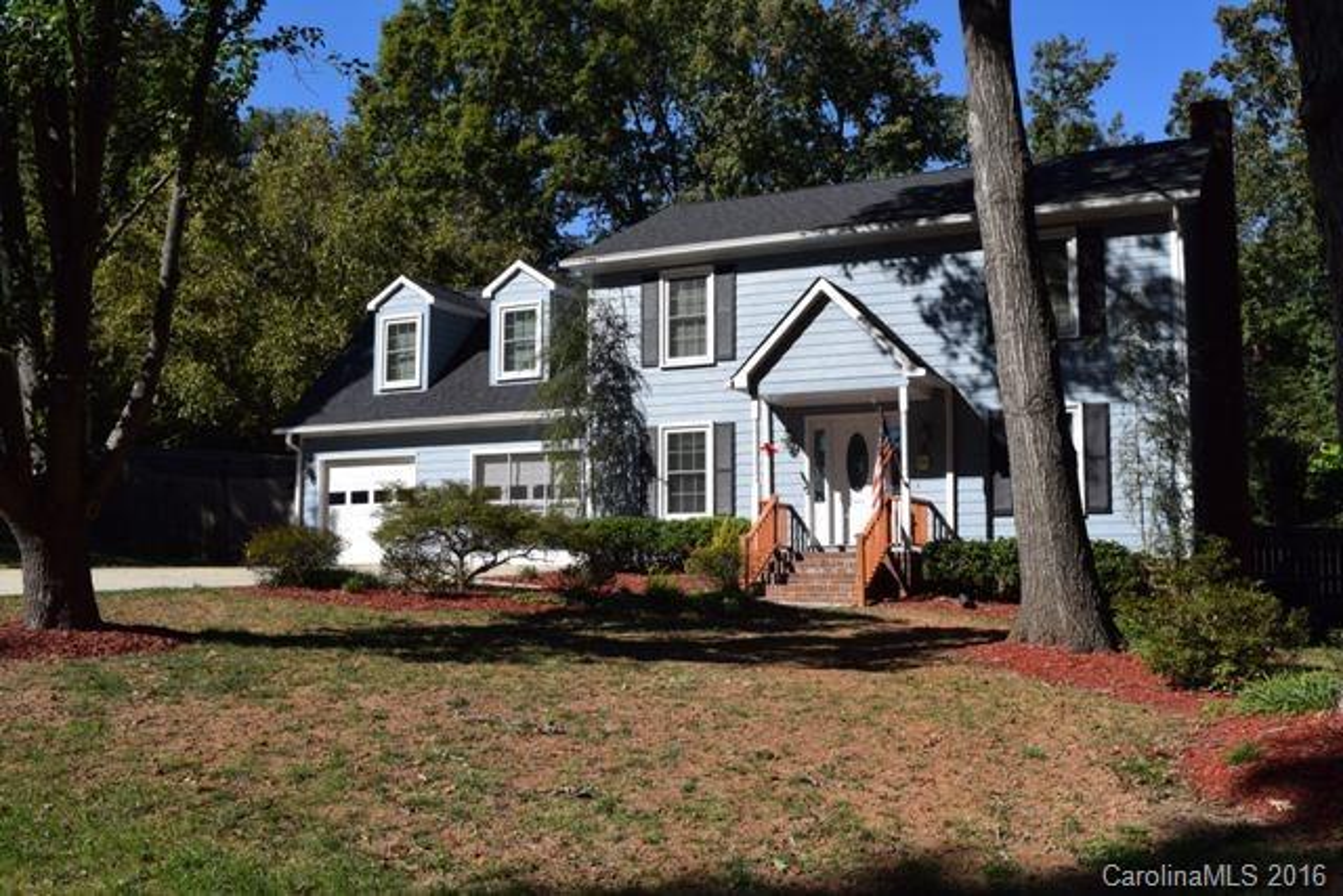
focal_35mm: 36
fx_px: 1343
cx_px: 672
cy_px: 448
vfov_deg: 36.9
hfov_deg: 53.1
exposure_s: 1/400
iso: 200
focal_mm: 24
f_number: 10
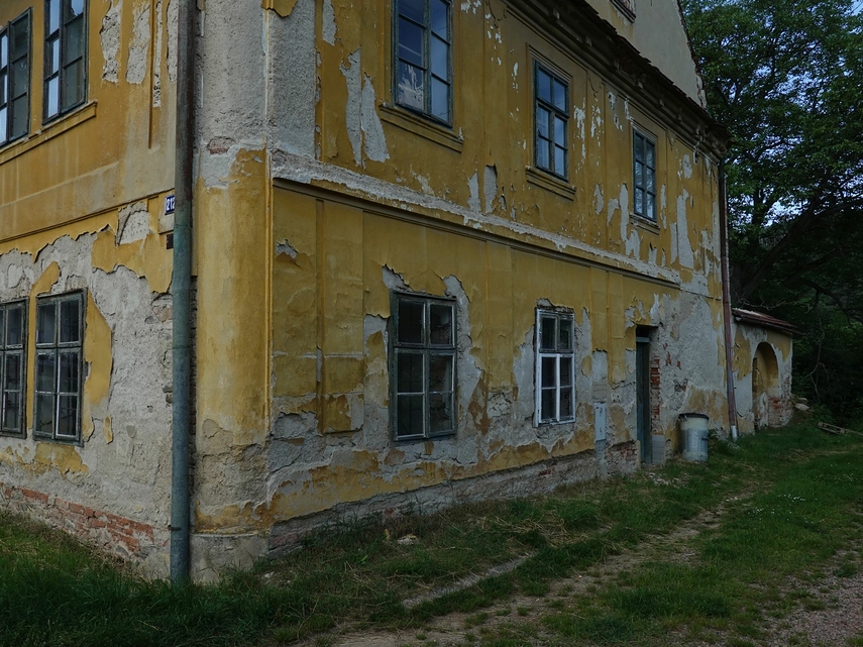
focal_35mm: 27
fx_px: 673
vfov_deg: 51.3
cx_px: 399
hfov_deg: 65.2
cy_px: 331
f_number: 7.1
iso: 125
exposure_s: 1/160
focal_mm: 9
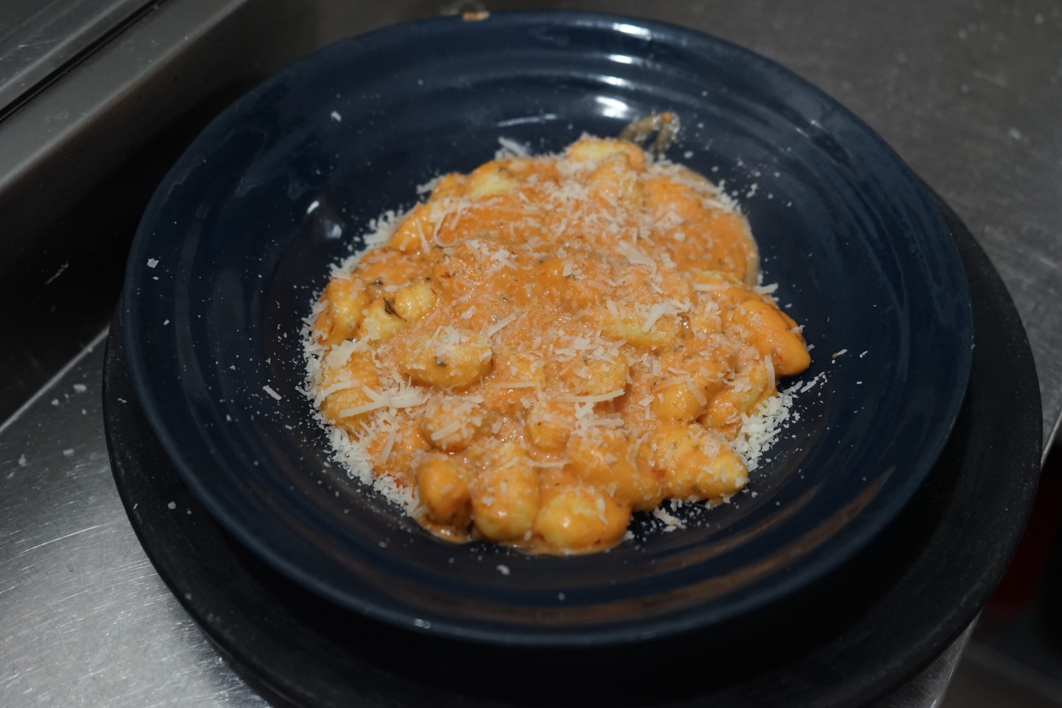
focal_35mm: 40
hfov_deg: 48.5
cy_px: 354
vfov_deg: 33.4
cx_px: 531
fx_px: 1180
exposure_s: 1/60
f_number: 4
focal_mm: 40
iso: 1600
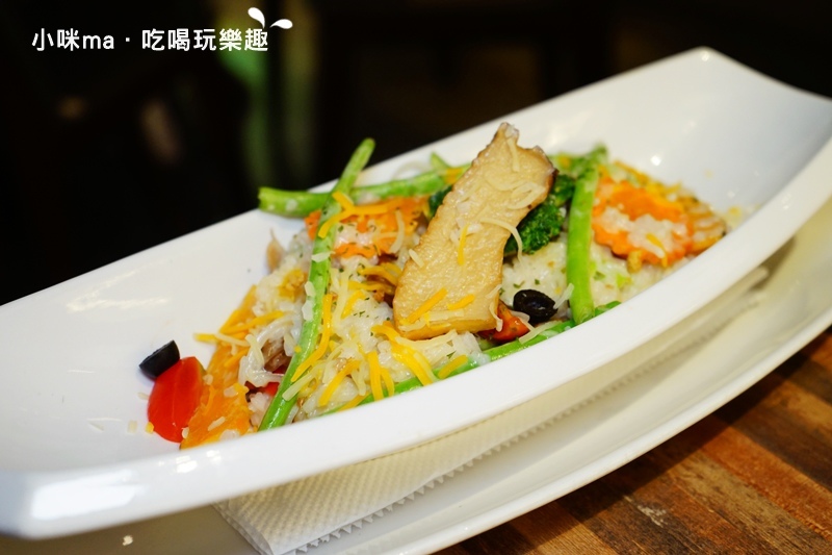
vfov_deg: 29.2
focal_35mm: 46
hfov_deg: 42.8
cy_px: 278
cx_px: 416
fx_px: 1063
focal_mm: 46
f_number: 4.5
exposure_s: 1/60
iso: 1000
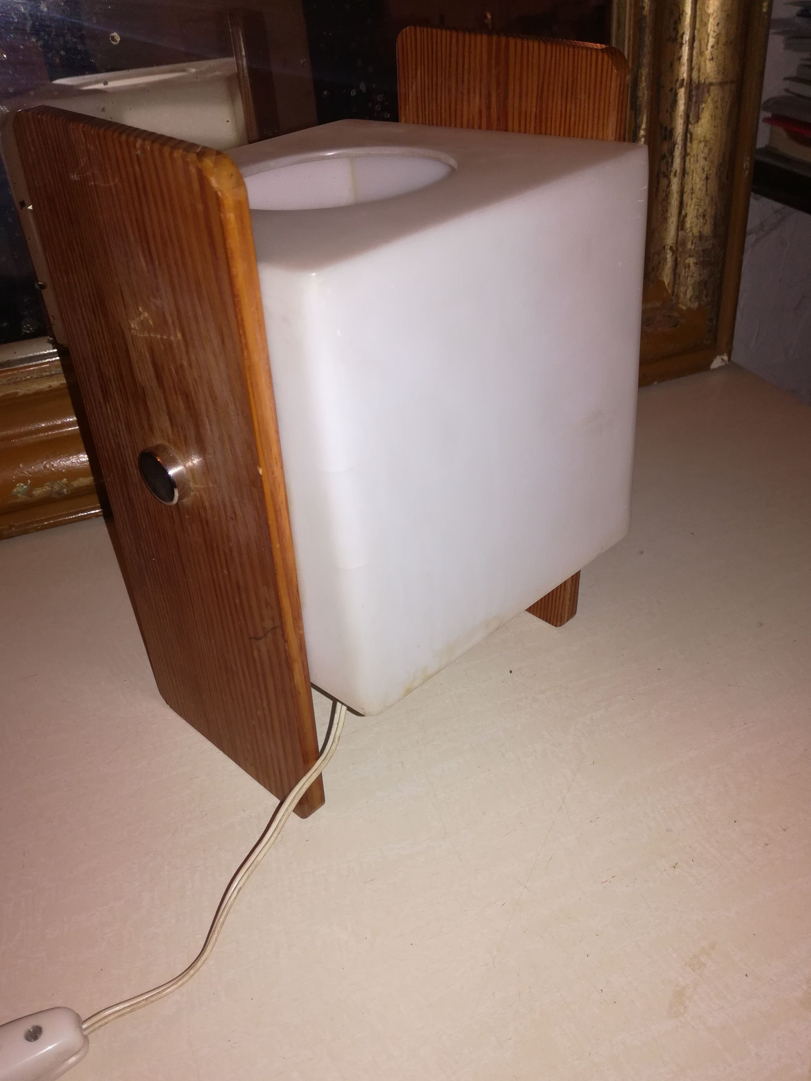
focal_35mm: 29
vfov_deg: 61.6
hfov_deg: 48.2
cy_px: 578
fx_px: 906
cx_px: 387
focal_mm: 3.79
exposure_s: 1/30
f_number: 2
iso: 80
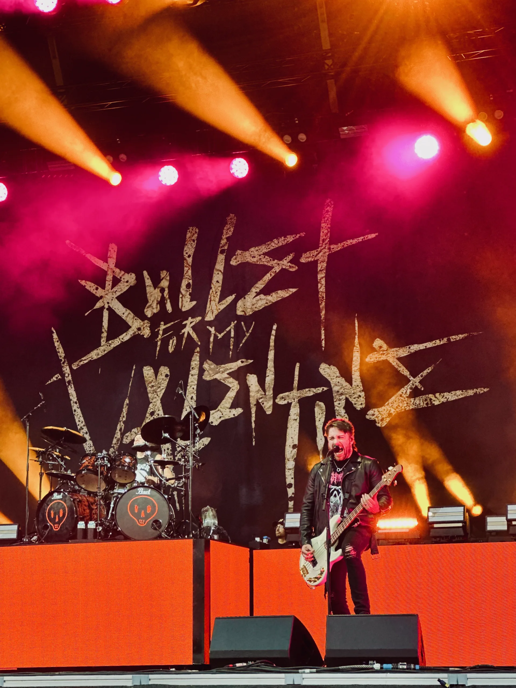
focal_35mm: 77
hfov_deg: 19.1
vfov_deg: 25.3
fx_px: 1530
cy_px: 344
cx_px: 258
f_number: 2.8
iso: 160
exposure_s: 1/41
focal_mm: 9
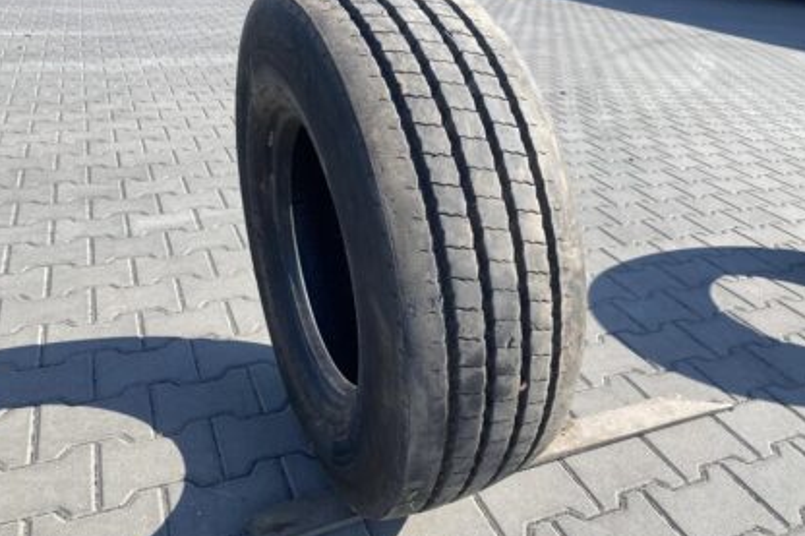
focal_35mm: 28
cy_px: 258
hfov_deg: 65.5
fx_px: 626
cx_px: 395
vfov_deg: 46.4
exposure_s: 1/1245
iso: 32
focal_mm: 4.25
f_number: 1.8
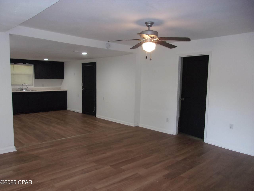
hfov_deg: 65.3
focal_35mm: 27
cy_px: 96
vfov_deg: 51.4
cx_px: 127
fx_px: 198
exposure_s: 1/34
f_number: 3
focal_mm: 4.9
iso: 200
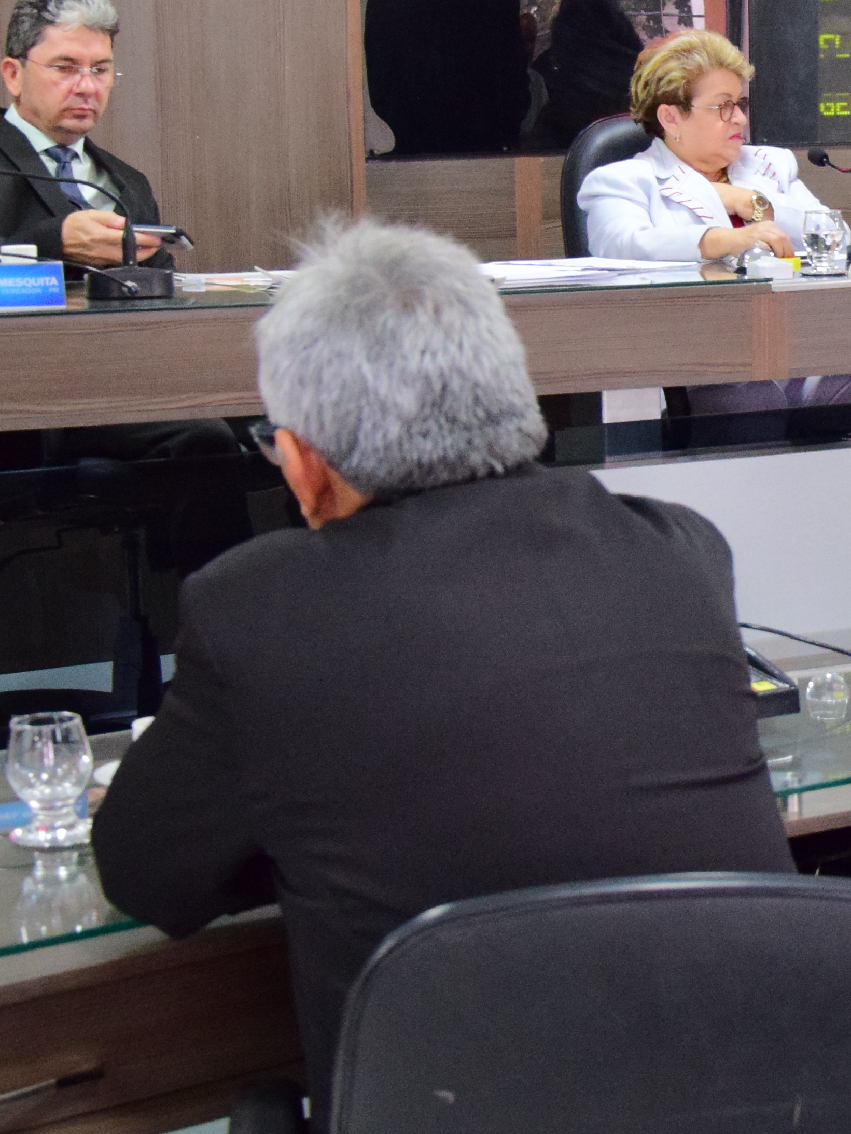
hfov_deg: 16.5
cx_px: 926
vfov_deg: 22.4
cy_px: 399
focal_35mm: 87
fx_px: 2852
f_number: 3.8
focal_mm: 22
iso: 2000
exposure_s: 1/100
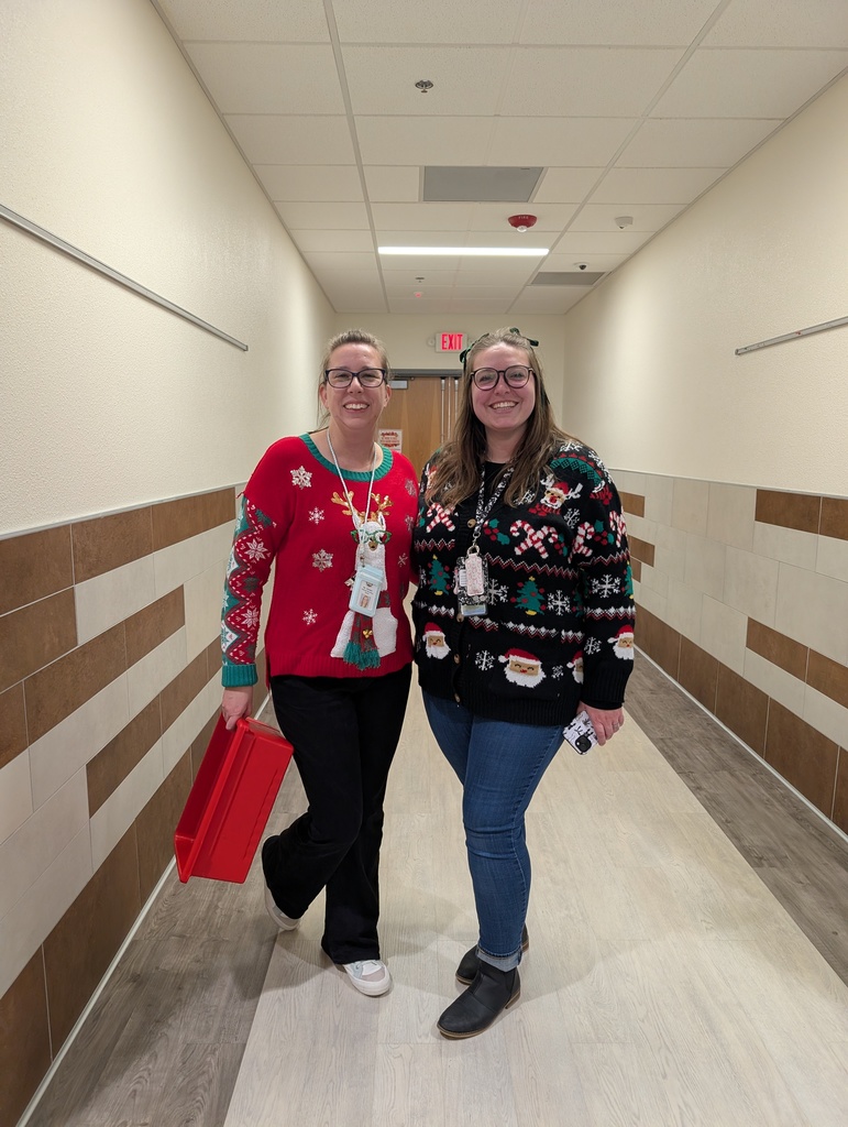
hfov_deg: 56.9
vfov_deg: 71.5
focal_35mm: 24
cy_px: 564
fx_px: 782
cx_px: 424
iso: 204
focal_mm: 6.9
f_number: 1.68
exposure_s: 1/120
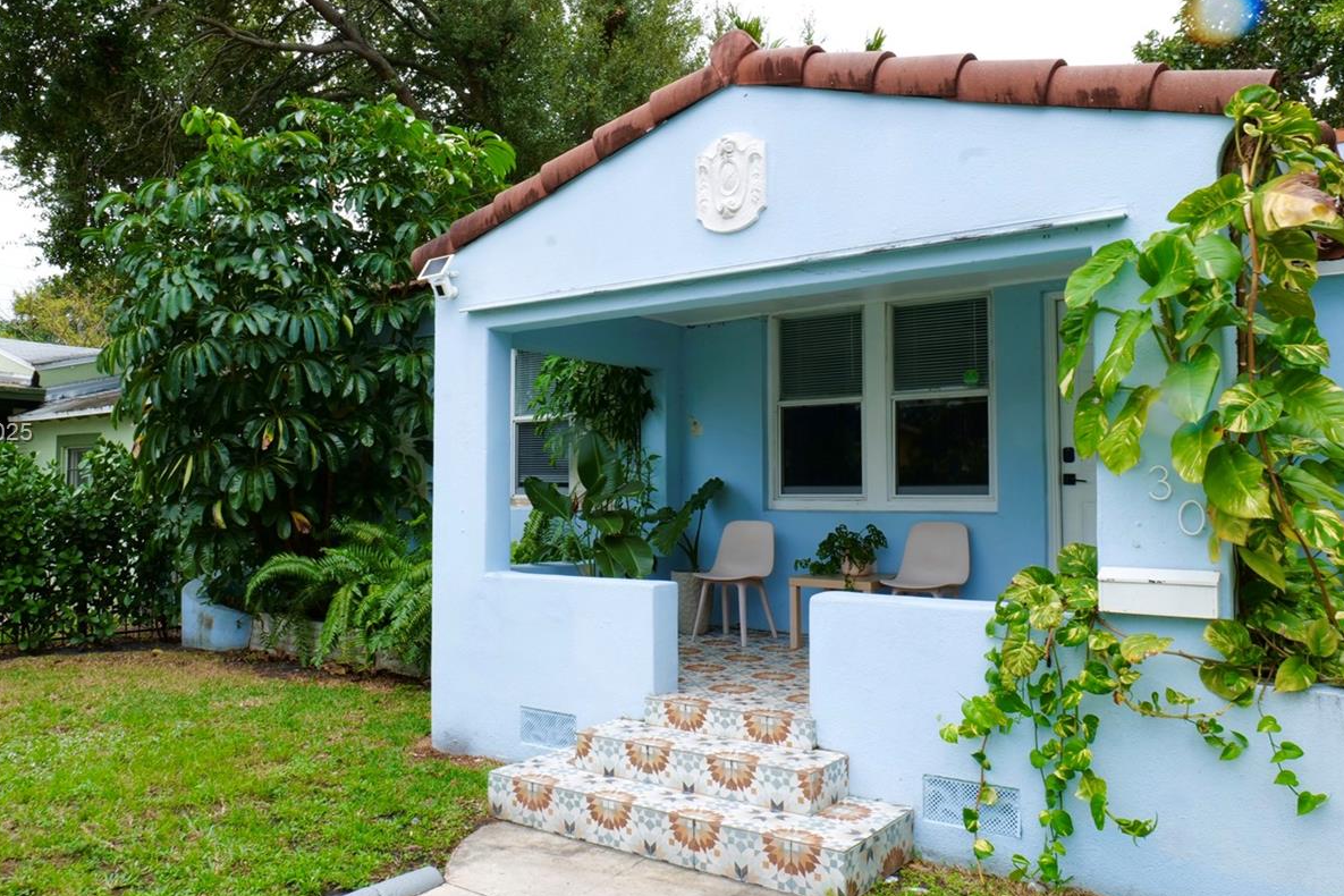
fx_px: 1008
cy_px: 434
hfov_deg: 67.1
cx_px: 577
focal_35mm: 27
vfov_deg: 47.9
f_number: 22
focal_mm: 20
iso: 400
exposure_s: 1/10
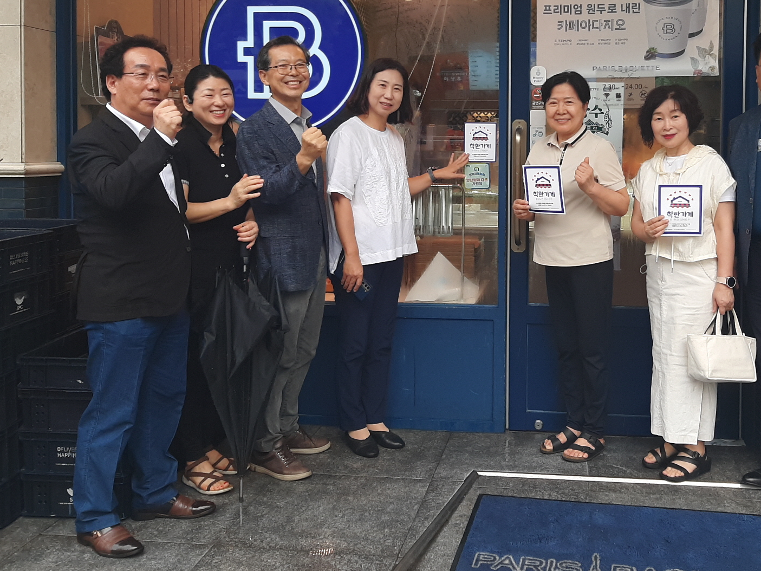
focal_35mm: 37
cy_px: 167
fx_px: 813
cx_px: 505
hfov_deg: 49.3
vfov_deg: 38.0
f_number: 1.7
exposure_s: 1/283
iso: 40
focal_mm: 3.93
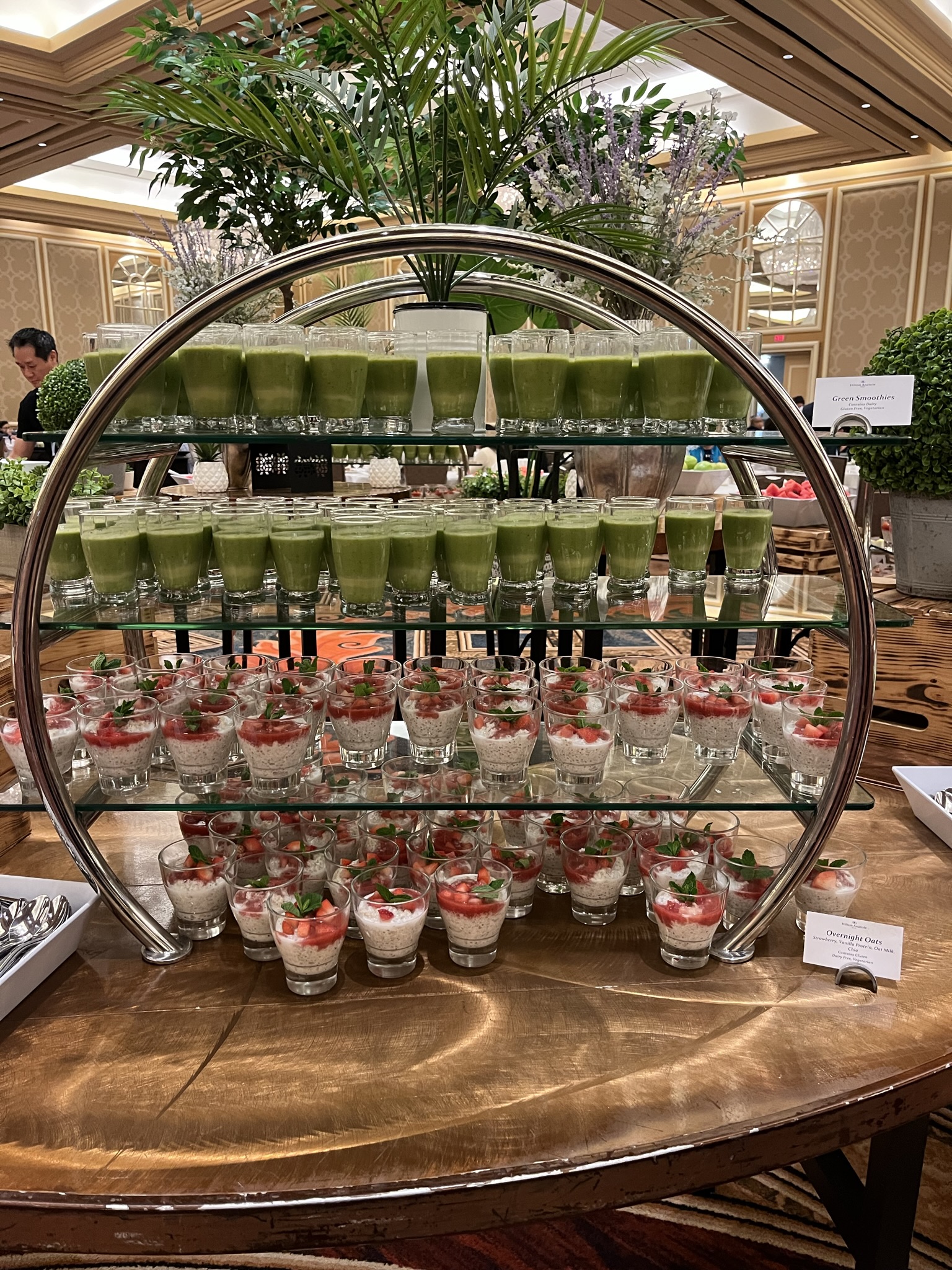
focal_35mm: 26
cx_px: 476
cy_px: 635
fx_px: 953
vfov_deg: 67.3
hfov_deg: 53.1
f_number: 1.6
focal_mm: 5.1
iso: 500
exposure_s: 1/60
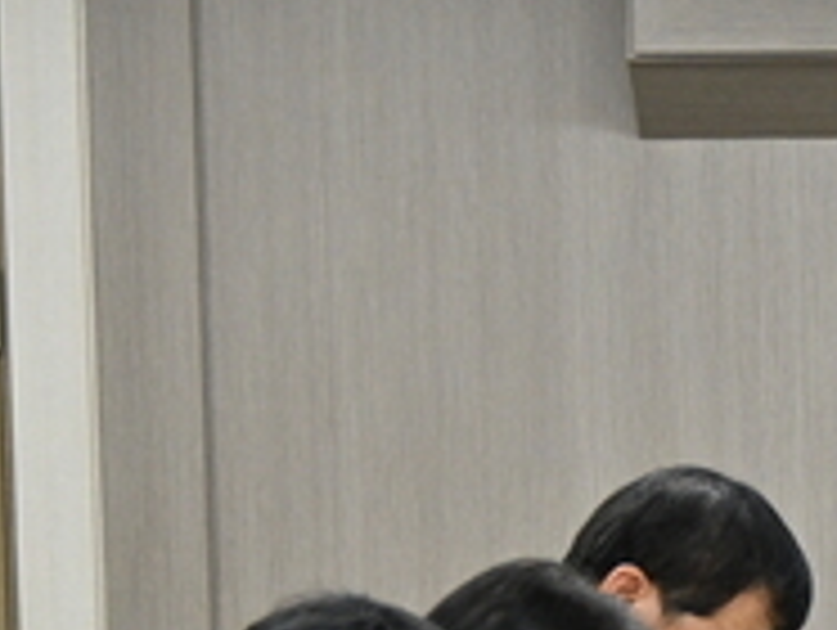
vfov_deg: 6.6
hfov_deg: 8.5
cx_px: 1490
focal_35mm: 225
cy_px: 819
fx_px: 5447
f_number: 6.3
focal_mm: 55
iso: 2200
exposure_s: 1/160
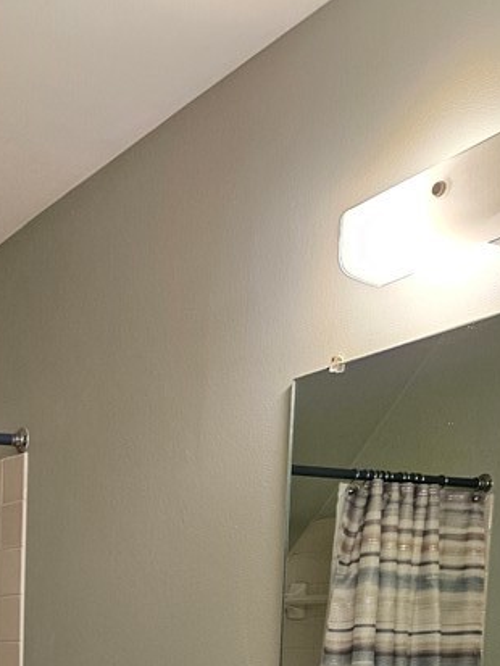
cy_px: 758
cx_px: -100
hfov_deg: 23.5
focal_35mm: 57
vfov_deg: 29.9
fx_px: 1097
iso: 250
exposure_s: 1/120
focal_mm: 5.4
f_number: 1.8
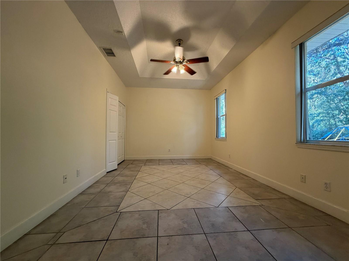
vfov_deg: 85.7
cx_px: 174
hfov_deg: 102.1
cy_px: 130
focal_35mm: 14
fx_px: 141
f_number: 2.2
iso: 320
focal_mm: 2.22
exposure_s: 1/60
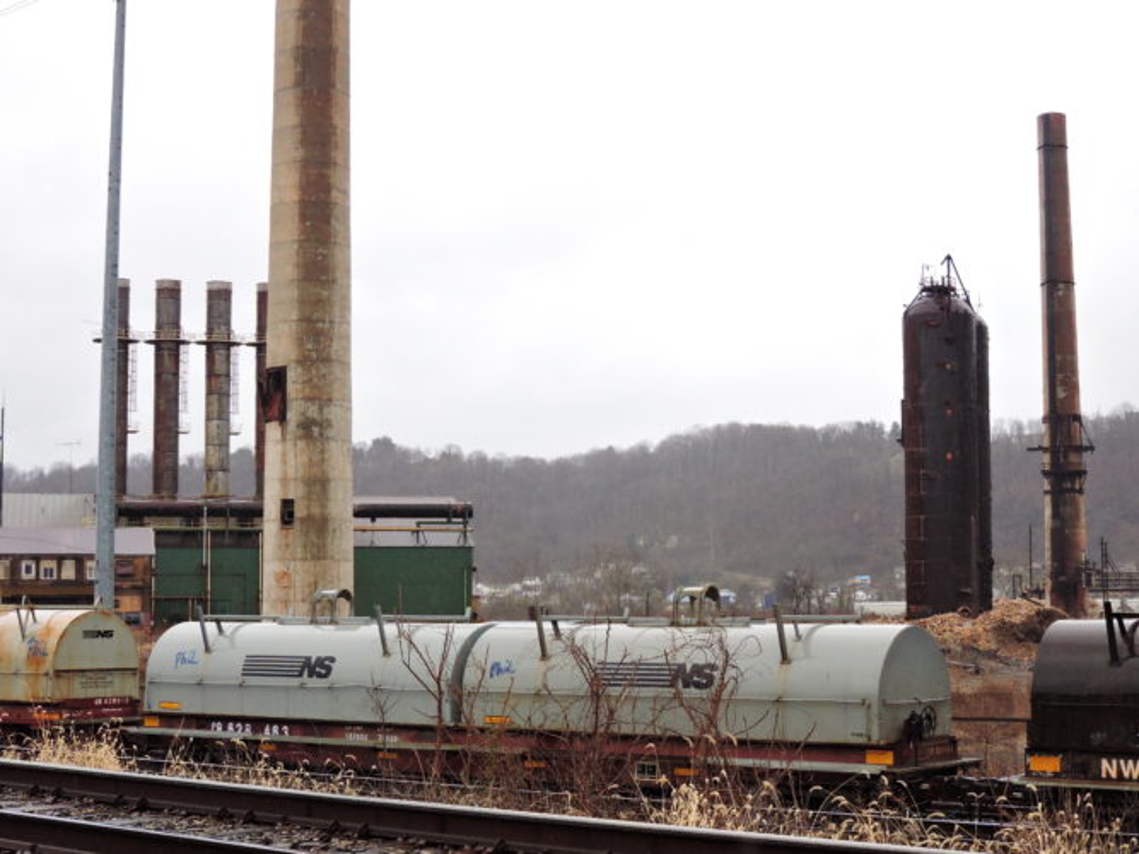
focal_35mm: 60
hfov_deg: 32.2
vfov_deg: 24.4
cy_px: 427
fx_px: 1974
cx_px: 570
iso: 400
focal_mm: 10.7
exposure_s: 1/400
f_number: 3.7
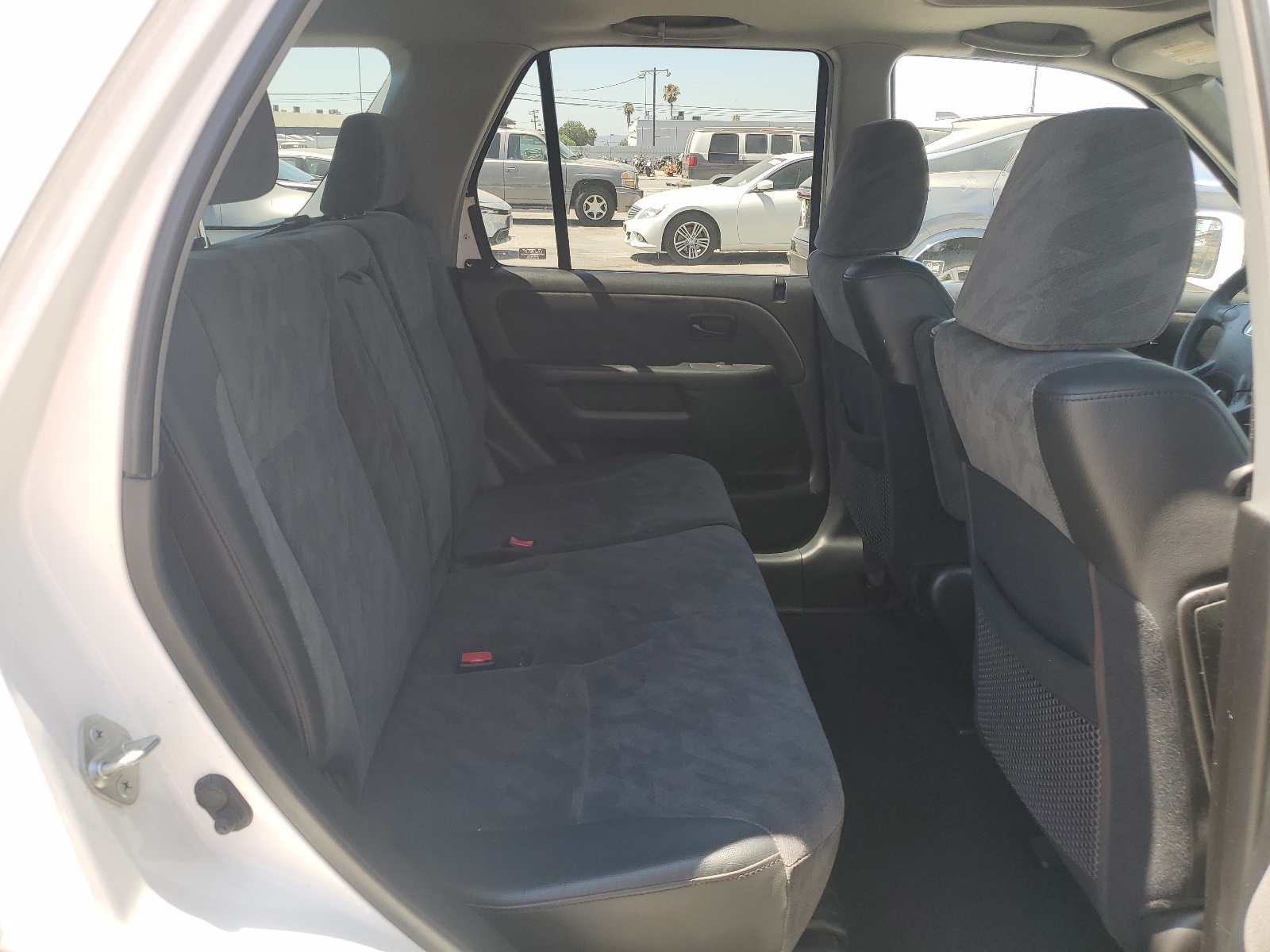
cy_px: 476
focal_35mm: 26
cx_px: 635
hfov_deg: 67.3
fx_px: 954
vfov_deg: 53.1
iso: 50
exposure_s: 1/417
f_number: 1.5
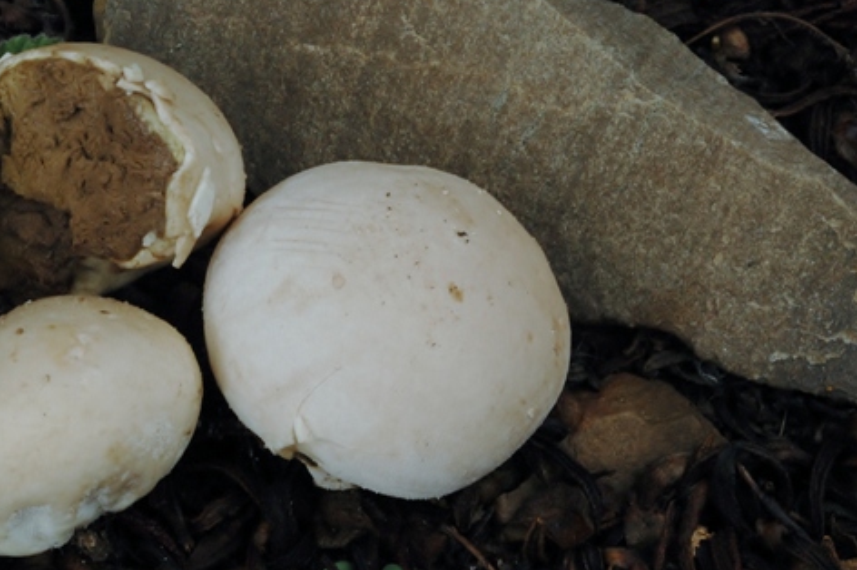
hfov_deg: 16.8
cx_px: 312
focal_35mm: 122
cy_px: 218
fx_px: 2902
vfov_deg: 11.2
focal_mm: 60
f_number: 32
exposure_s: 1/13
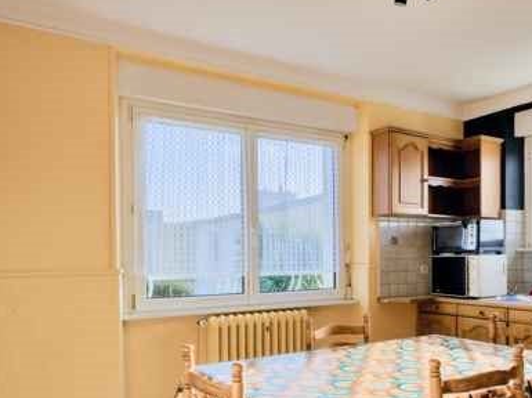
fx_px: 491
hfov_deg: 56.0
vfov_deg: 43.5
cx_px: 340
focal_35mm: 32
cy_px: 265
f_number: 8
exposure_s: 1/1600
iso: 800
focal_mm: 16
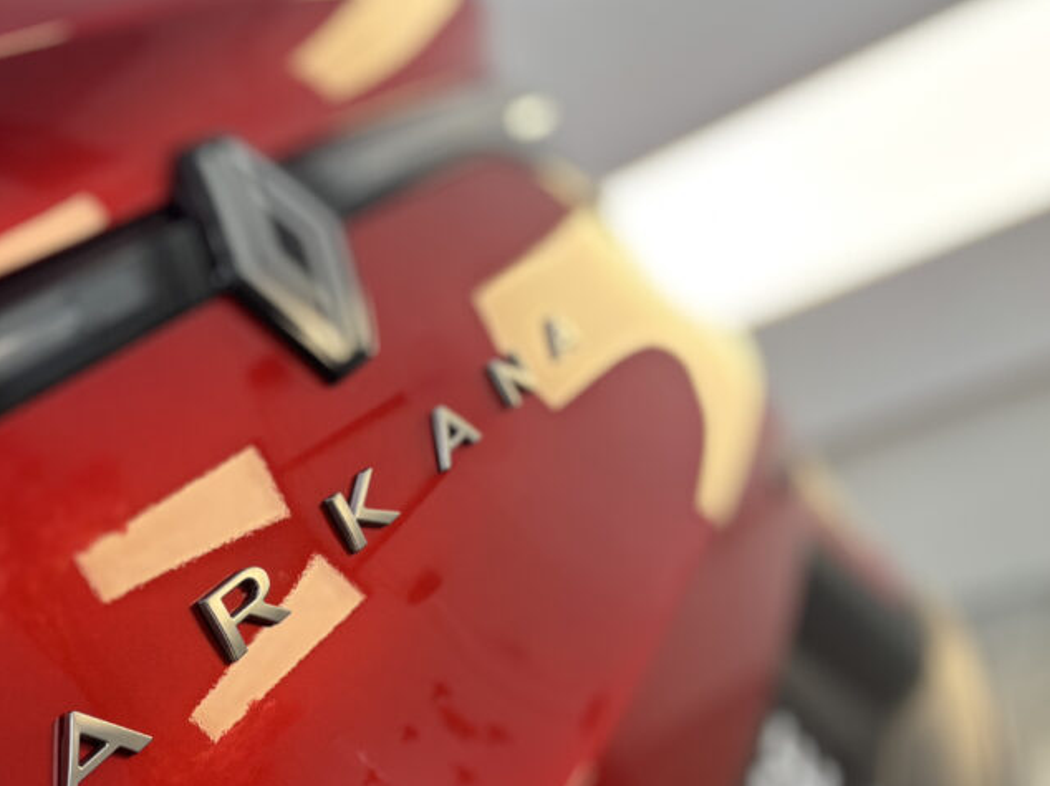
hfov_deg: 43.2
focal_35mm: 42
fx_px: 1273
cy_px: 568
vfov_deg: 33.8
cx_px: 248
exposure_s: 1/100
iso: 80
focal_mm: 5.96
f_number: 1.6
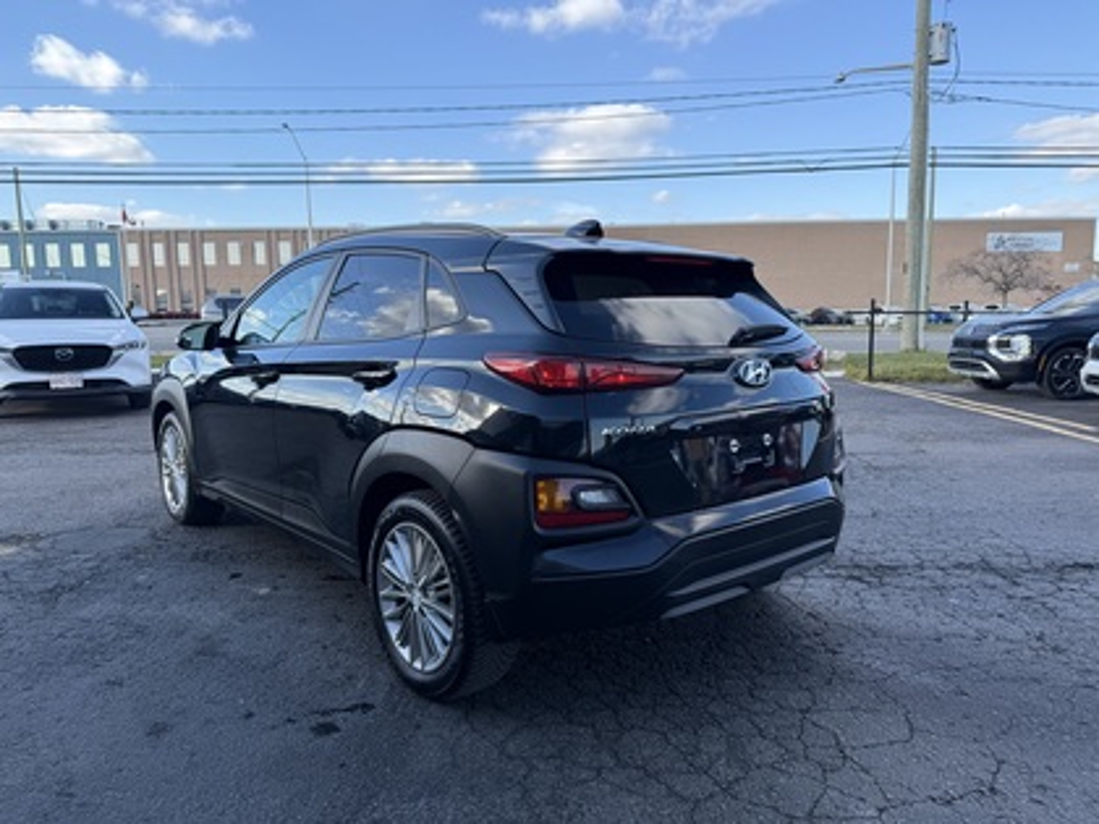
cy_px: 412
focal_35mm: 24
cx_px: 550
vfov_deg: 56.8
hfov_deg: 71.6
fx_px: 762
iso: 80
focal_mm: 6.76
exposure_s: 1/1689
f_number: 1.78
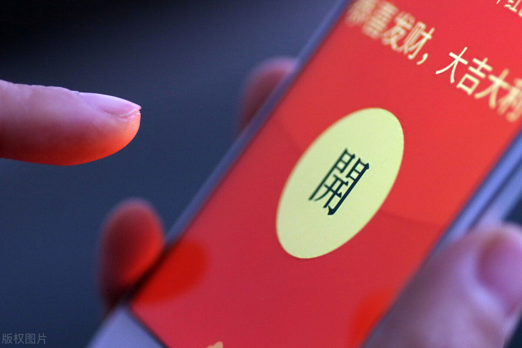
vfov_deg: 9.1
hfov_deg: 13.7
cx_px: 261
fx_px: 2174
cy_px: 174
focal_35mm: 150
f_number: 2.8
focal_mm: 100
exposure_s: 1/125
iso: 1600
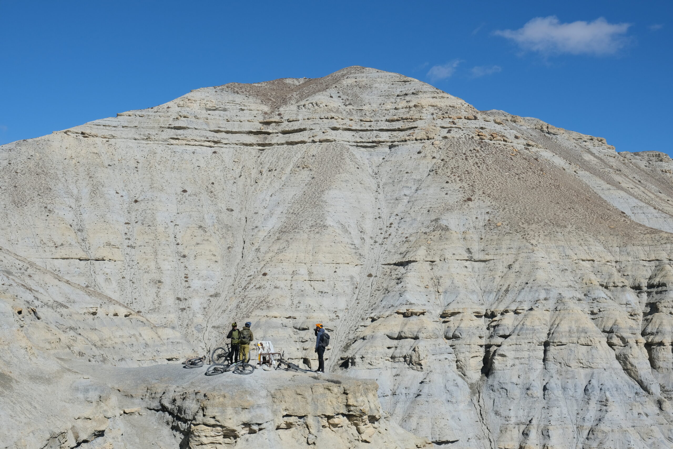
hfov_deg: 43.6
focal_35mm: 45
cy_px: 224
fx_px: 841
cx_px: 336
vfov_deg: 29.9
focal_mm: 30.2
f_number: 8
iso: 320
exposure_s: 1/1250
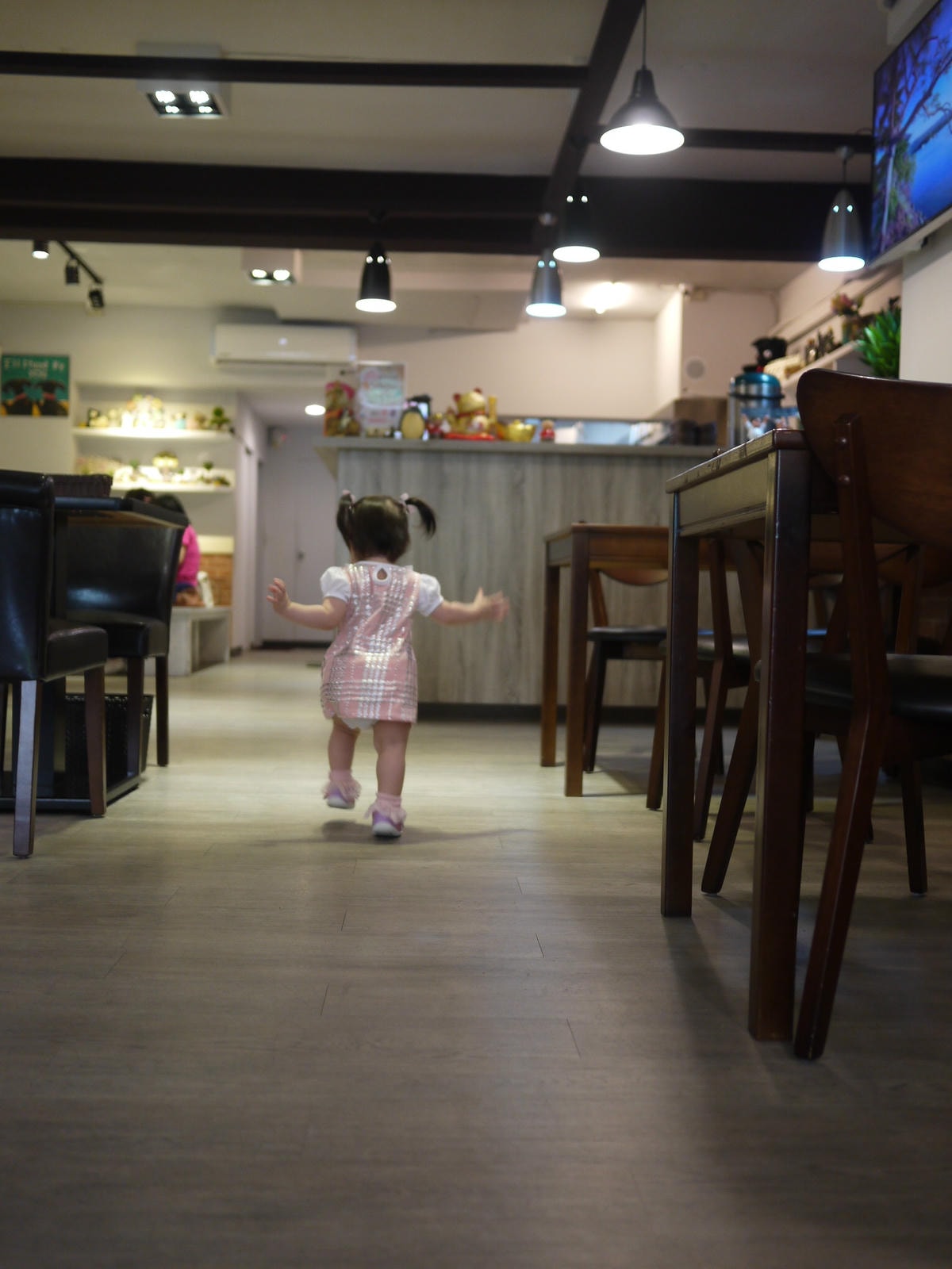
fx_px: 1467
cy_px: 634
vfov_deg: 46.8
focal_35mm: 40
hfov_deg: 36.0
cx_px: 476
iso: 320
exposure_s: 1/60
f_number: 1.7
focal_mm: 20
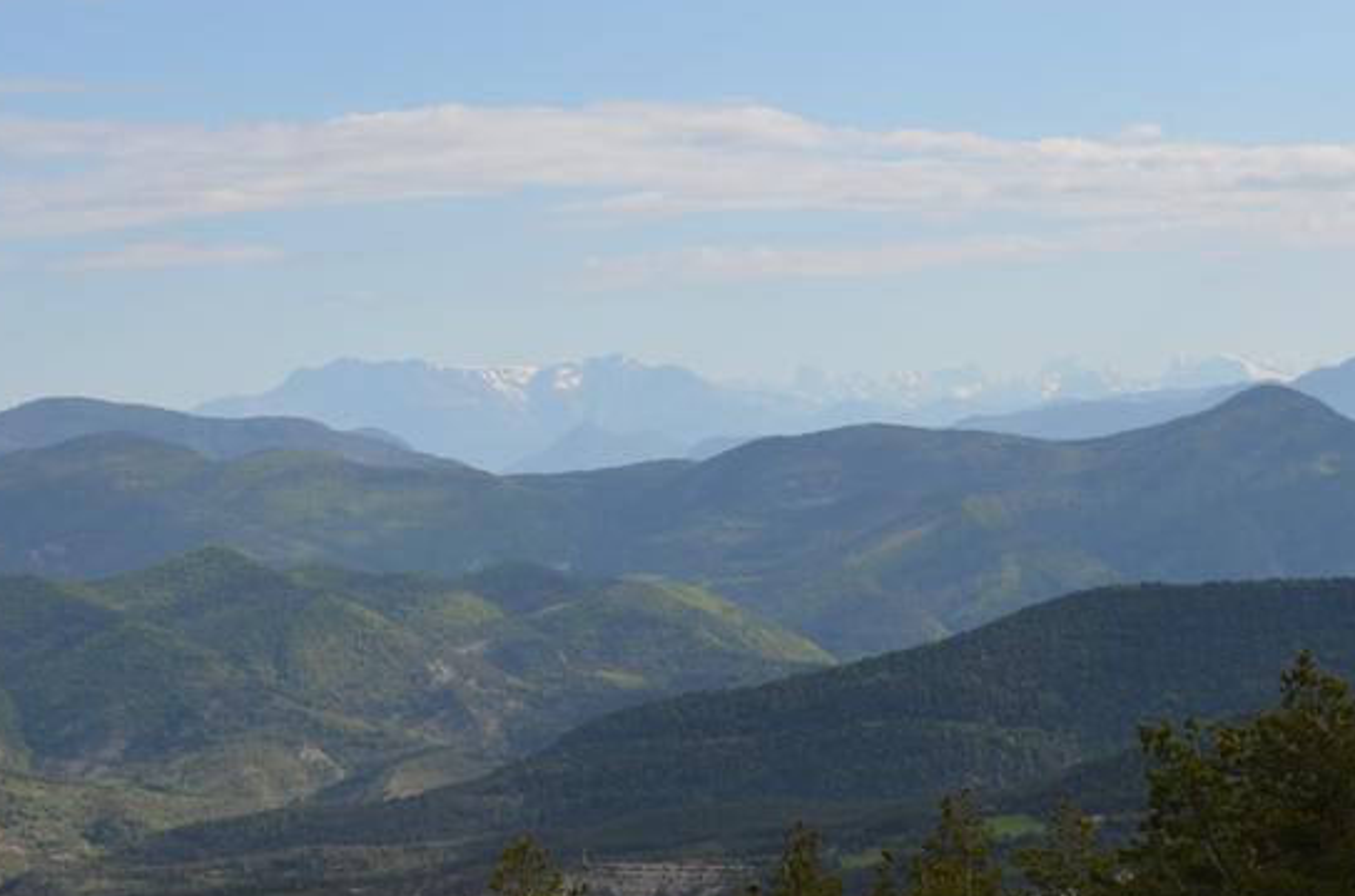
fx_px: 3755
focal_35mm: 100
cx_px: 416
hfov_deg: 20.4
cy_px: 401
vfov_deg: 13.6
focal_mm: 40
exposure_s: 1/1600
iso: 400
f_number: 7.1
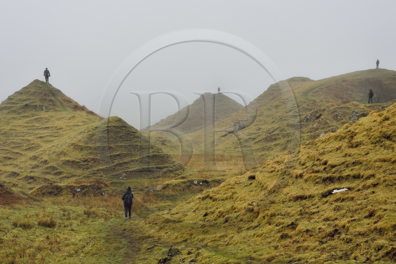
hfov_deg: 28.9
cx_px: 198
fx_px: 769
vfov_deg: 19.4
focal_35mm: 70
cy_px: 132
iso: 400
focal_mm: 70
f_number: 11
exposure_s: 1/250
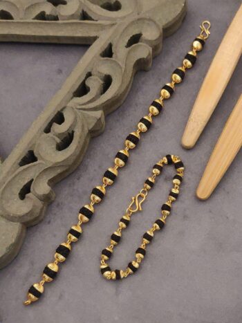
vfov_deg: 69.4
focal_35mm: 25
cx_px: 121
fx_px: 233
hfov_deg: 54.9
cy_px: 162
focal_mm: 4.25
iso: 2000
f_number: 1.7
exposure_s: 1/17
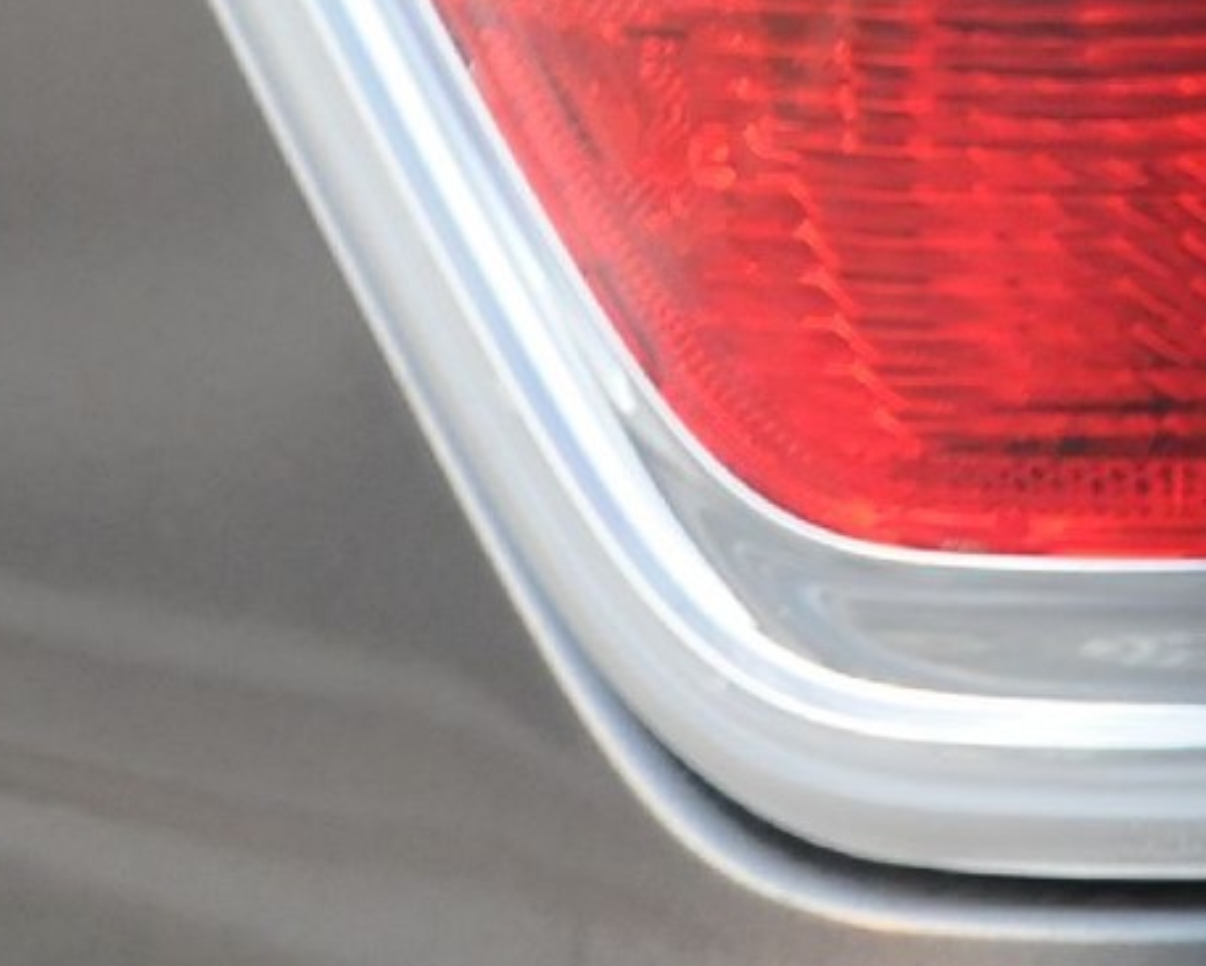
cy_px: -1025
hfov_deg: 2.1
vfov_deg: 1.6
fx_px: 33494
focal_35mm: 938
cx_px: 1407
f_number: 4.8
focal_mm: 122
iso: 800
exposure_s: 1/40
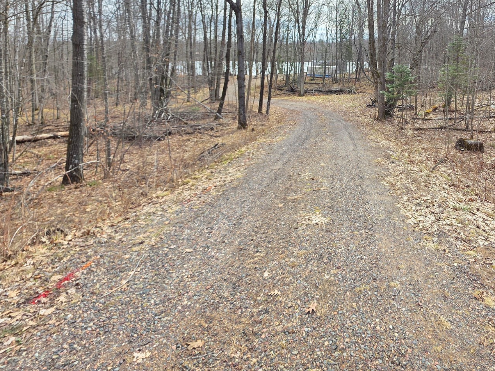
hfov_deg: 76.2
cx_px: 335
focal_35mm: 21
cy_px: 73
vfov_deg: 58.4
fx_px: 300
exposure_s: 1/650
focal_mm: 2.2
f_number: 1.9
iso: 40
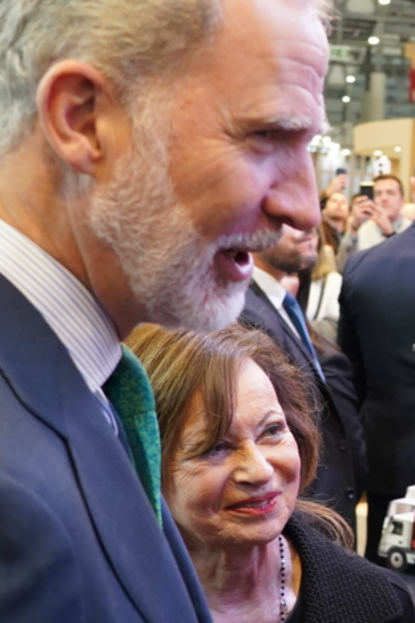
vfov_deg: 24.4
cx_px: 637
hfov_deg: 15.1
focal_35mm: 83
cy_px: 366
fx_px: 1435
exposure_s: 1/200
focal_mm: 24
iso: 1600
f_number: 4
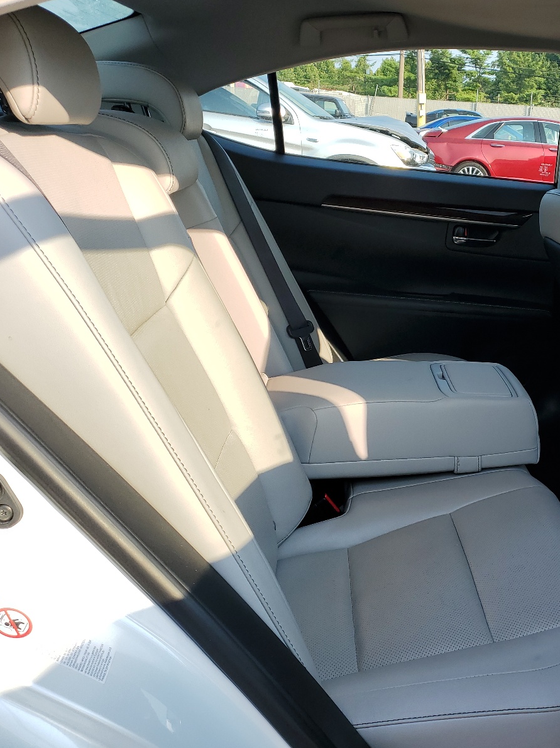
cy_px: 372
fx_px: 755
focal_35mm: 35
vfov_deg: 52.6
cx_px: 427
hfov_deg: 39.5
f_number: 1.5
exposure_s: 1/833
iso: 50
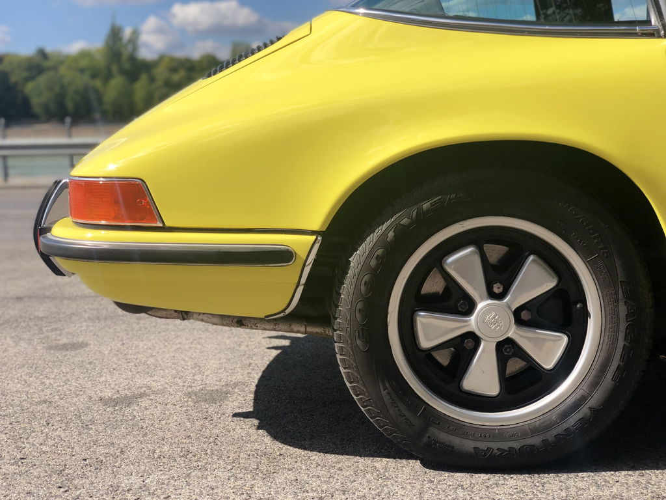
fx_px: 1000
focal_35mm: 52
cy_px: 250
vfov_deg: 28.0
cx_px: 333
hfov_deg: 36.8
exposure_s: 1/1389
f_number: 2.4
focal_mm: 6
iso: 16
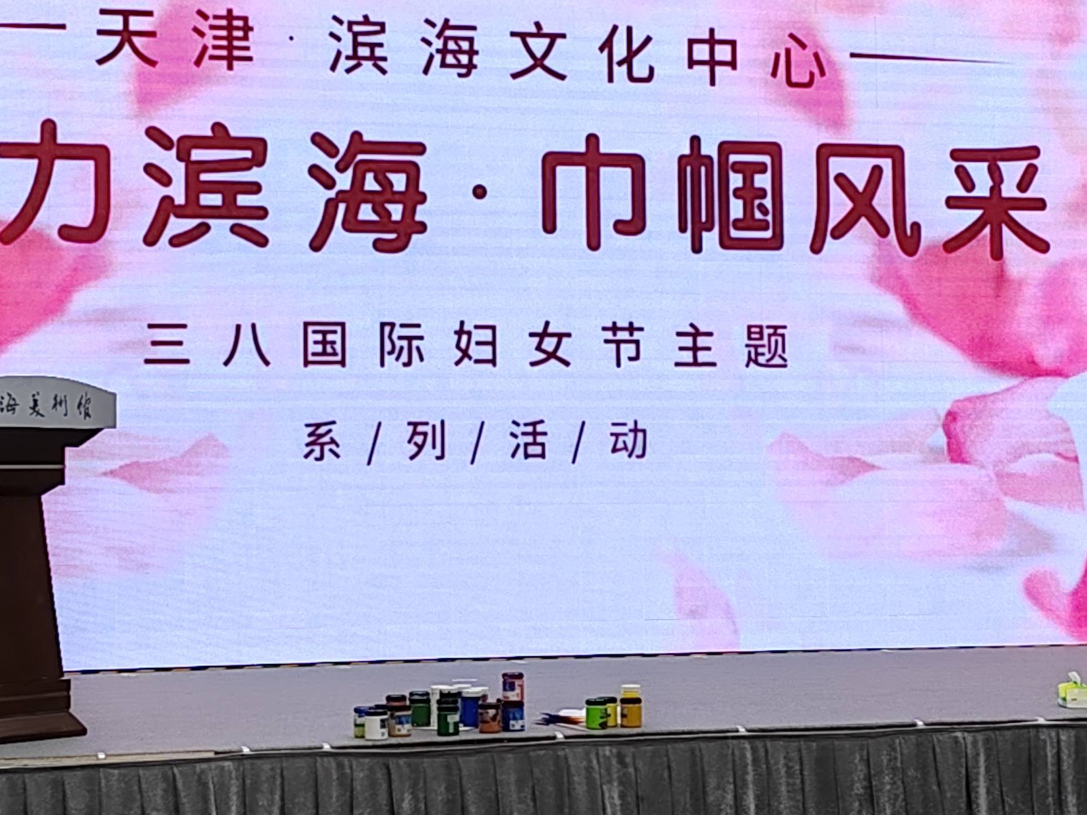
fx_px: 2732
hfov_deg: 22.5
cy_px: 258
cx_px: 523
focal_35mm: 87
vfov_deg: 16.9
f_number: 1.8
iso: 195
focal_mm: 6.14
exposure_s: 1/100
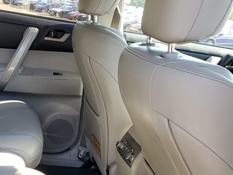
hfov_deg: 33.0
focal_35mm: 56
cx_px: 34
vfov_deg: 25.5
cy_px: 150
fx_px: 377
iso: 58
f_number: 1.5
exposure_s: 1/120
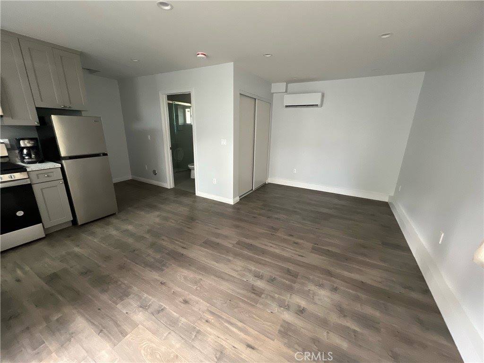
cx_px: 242
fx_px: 182
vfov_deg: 89.9
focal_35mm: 13
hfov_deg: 106.2
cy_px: 182
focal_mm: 1.57
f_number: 1.8
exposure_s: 1/60
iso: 500
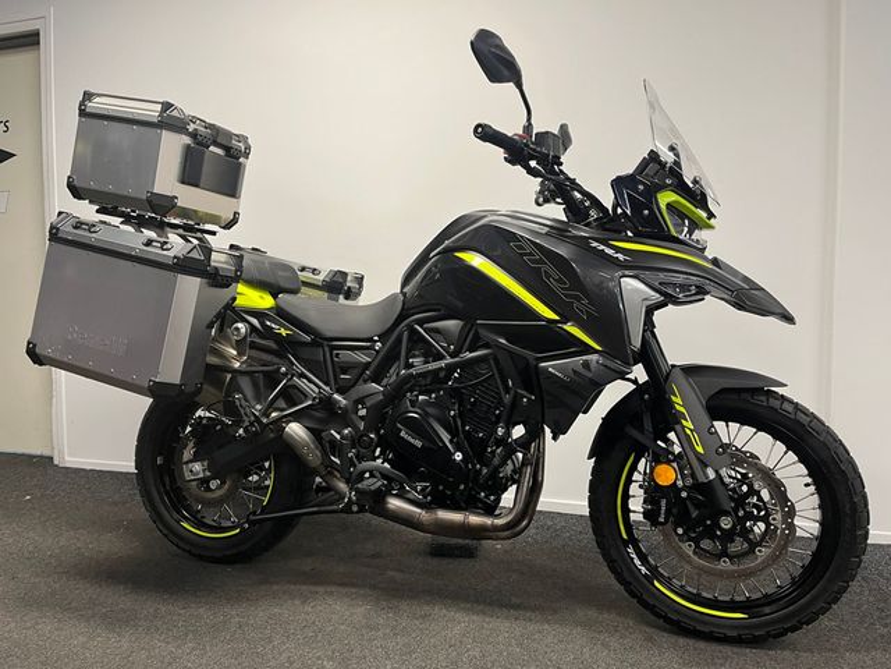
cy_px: 334
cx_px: 446
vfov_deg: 53.1
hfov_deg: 67.3
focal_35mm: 26
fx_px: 669
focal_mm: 5.1
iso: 100
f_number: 1.6
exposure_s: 1/50
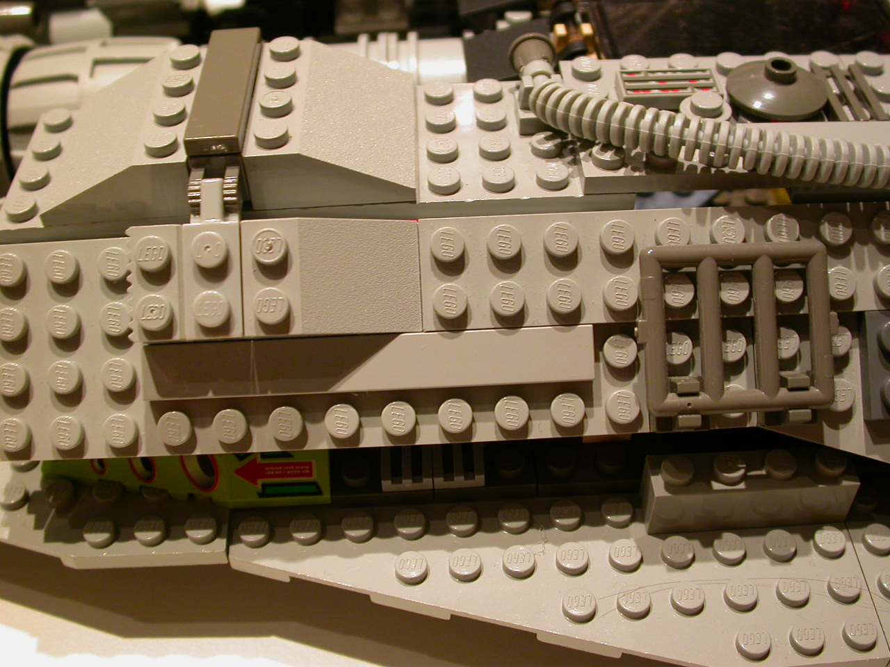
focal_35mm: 42
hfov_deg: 44.8
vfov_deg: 34.3
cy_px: 334
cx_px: 445
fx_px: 1080
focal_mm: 8.7
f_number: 2.7
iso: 100
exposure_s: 1/18
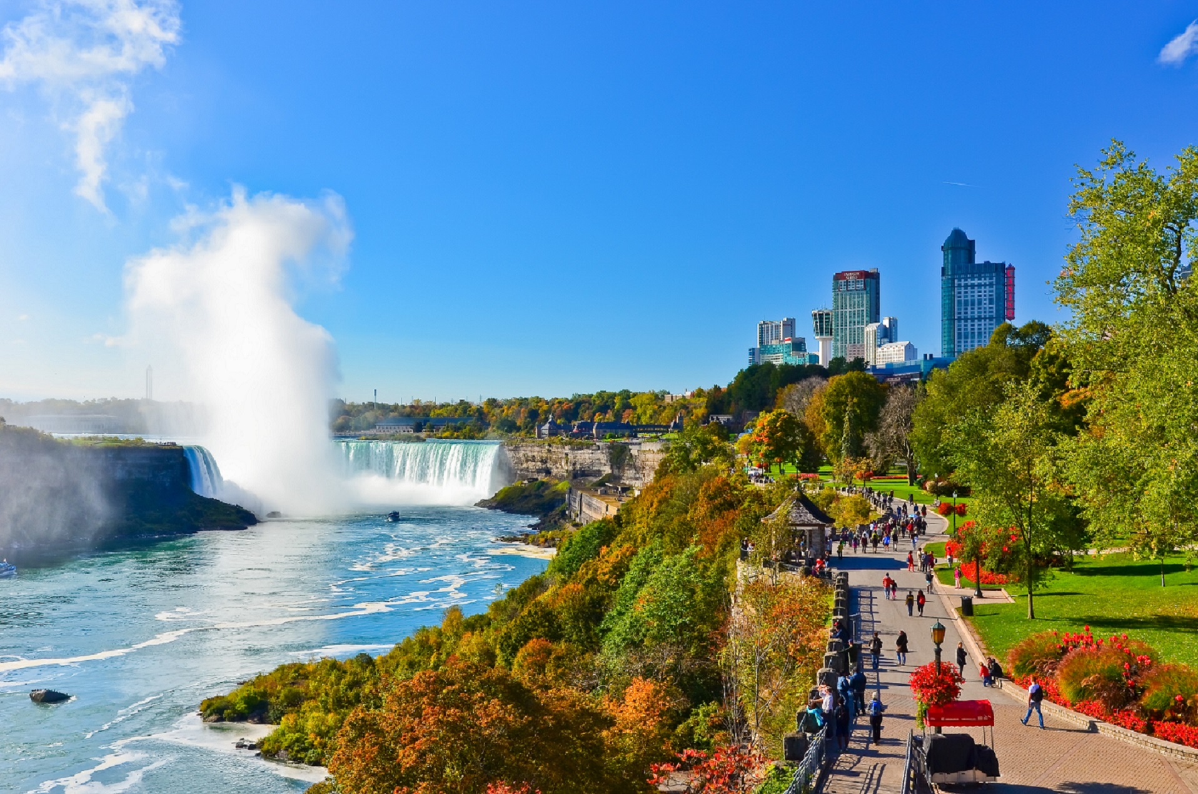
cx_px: 599
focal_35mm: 38
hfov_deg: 51.4
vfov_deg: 35.4
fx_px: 1246
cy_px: 397
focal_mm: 25
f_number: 16
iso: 180
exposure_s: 1/60
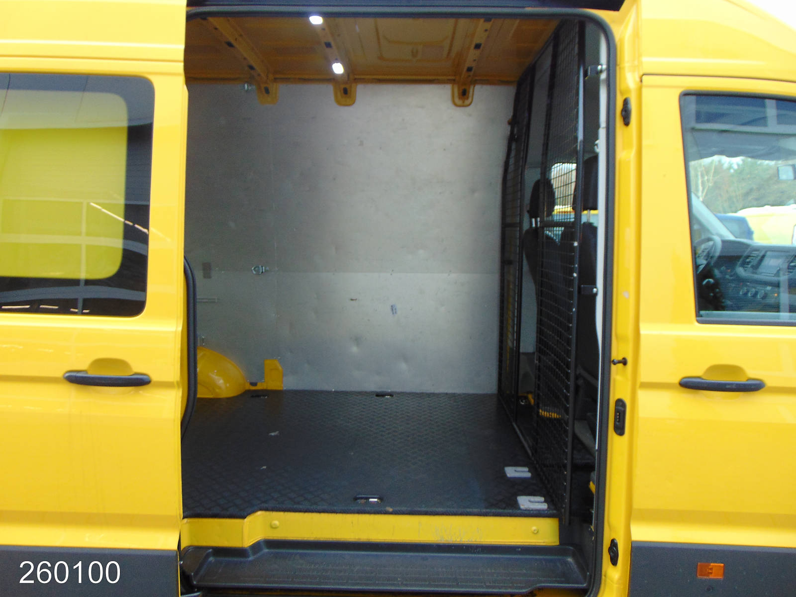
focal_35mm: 25
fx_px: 575
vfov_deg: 54.9
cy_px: 298
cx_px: 398
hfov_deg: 69.4
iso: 80
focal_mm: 4.5
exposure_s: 1/50
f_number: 3
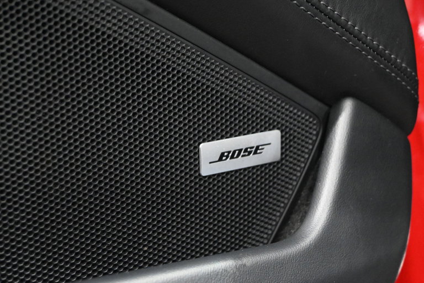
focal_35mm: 62
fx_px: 724
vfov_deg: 22.1
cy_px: 142
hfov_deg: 32.6
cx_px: 212
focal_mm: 41
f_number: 5.6
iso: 7200
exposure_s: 1/60
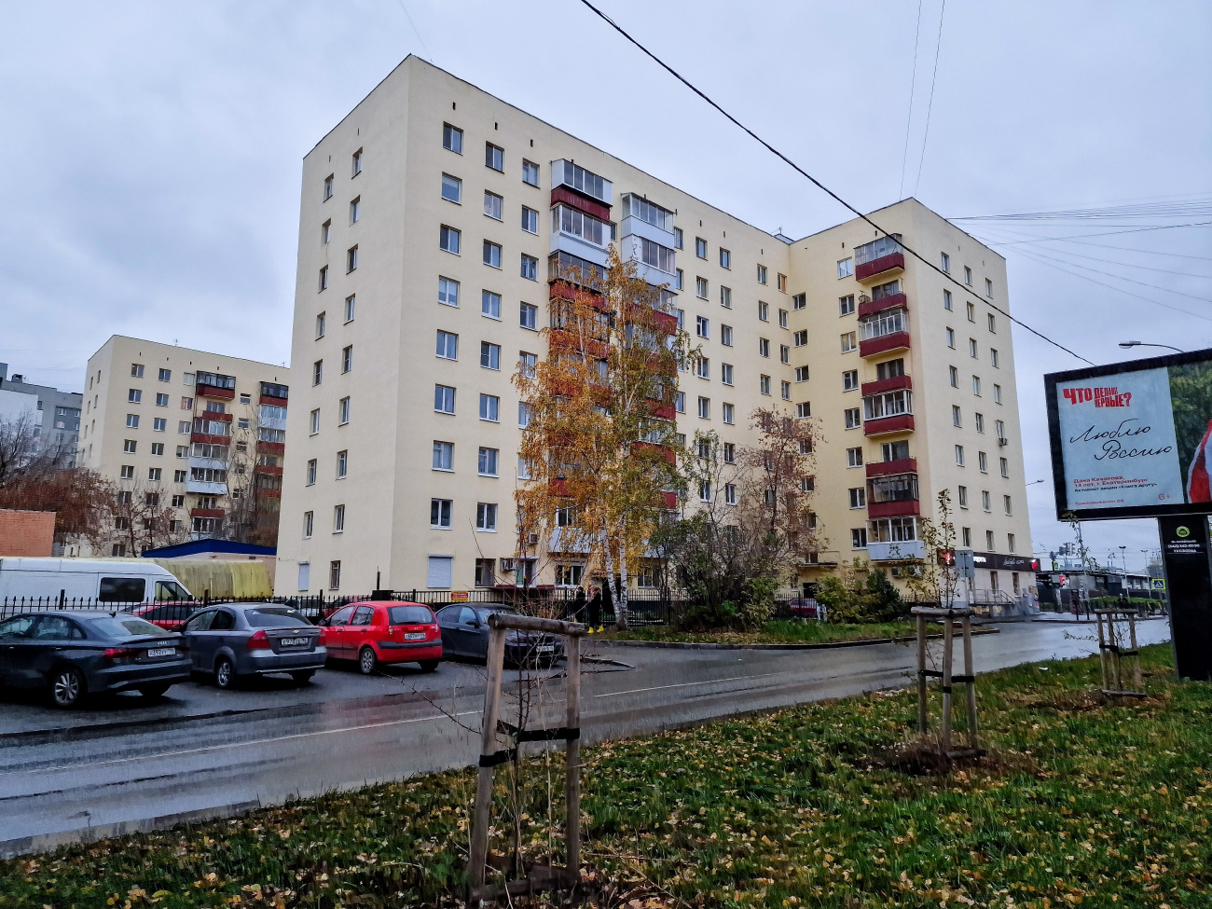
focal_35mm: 23
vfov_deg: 58.9
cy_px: 454
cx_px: 606
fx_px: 805
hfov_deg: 73.9
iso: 50
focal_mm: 6.4
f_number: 1.8
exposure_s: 1/180
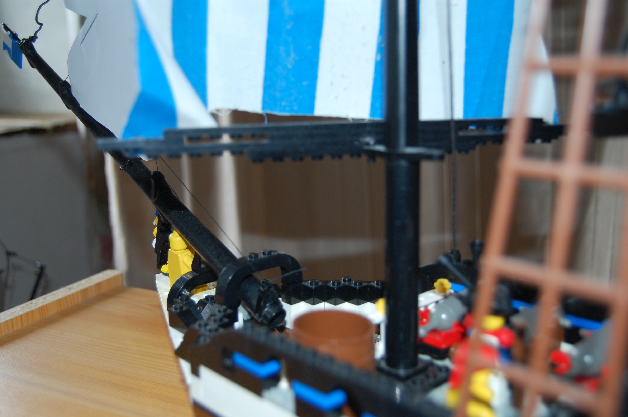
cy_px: 208
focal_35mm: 39
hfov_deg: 49.6
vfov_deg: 34.1
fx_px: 680
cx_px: 314
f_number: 4
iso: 400
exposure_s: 1/60
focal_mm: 26
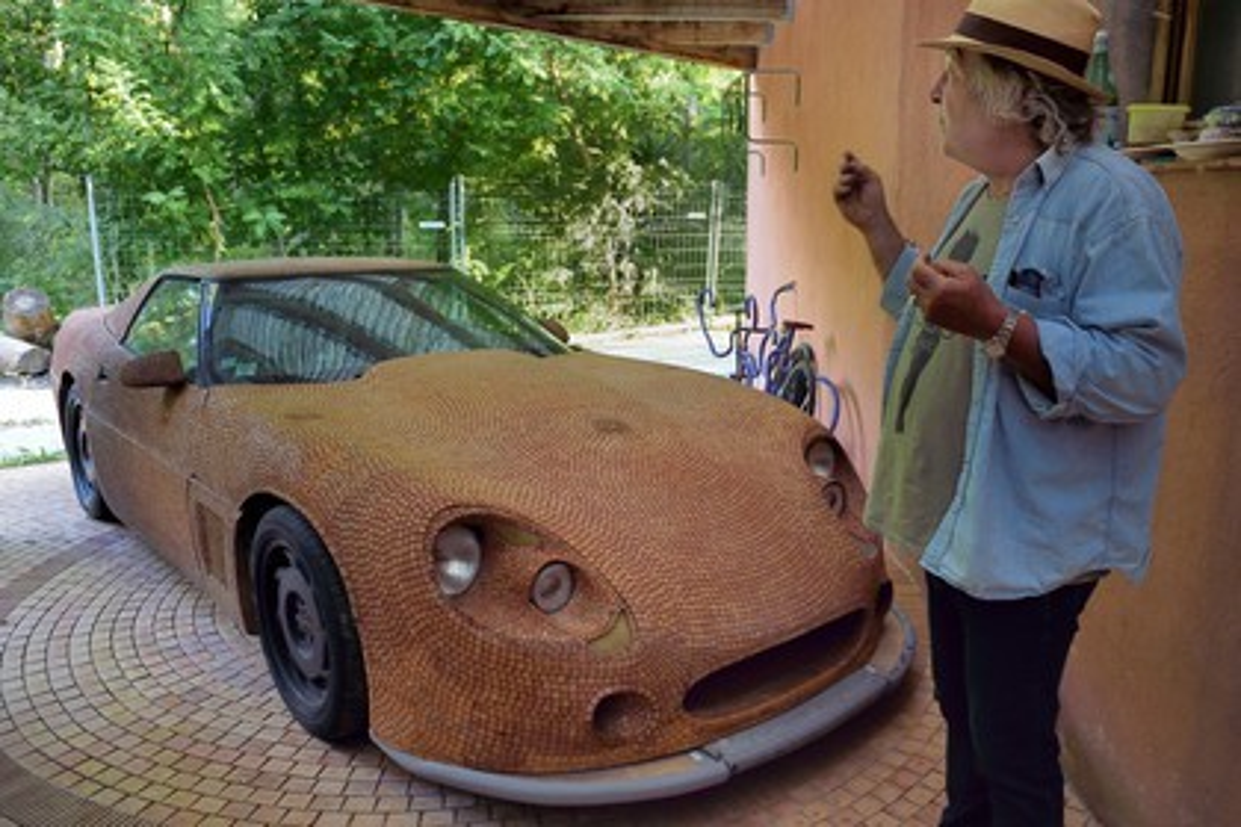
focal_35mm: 24
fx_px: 827
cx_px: 620
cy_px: 414
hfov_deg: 73.7
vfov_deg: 53.1
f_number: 6.3
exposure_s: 1/30
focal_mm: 24
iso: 800
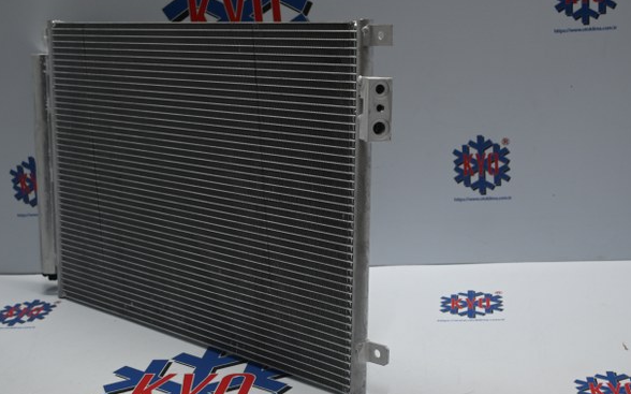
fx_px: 886
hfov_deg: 39.2
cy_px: 187
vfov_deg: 25.1
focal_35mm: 52
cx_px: 314
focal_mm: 33
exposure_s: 1/50
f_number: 5
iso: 400
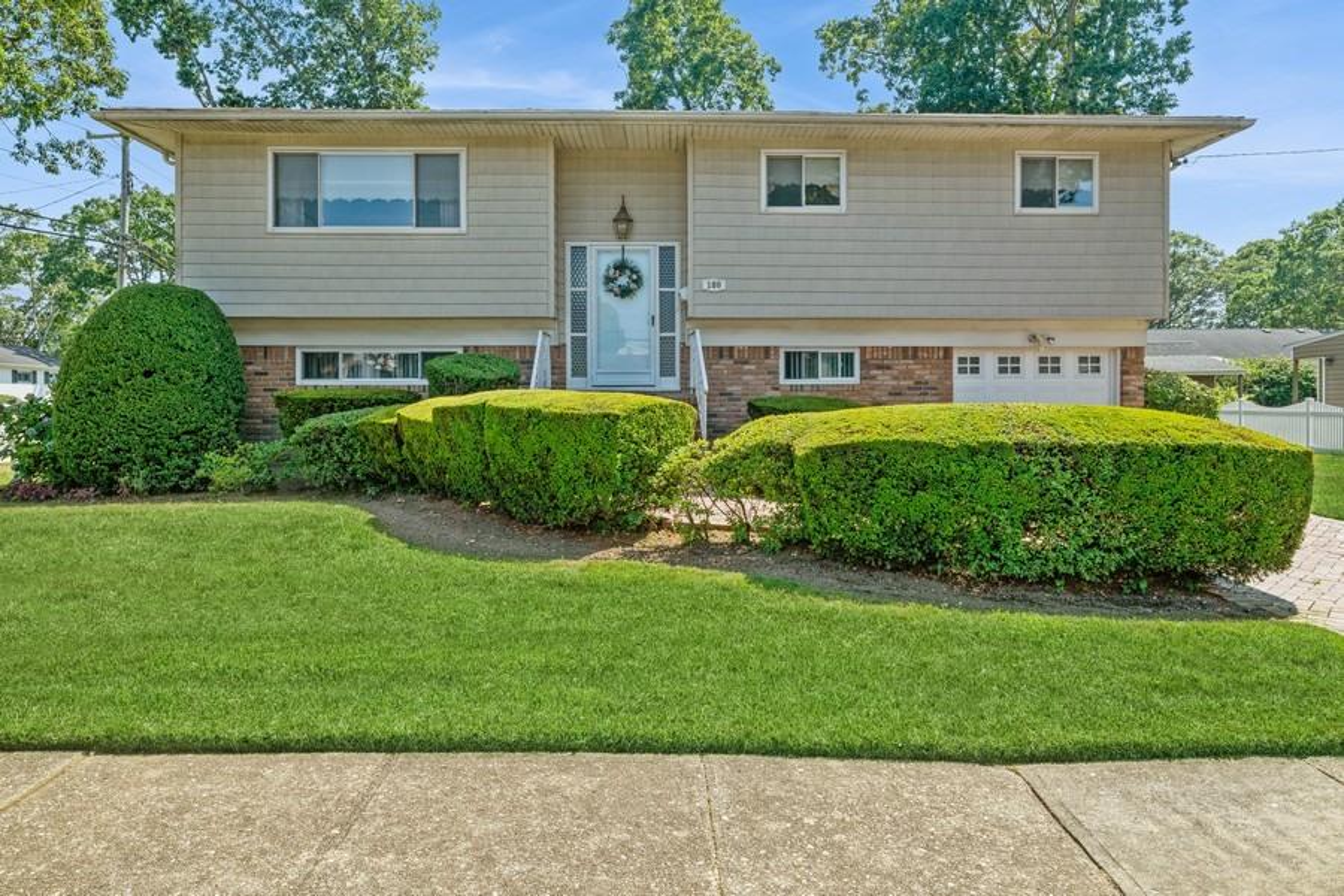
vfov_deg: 56.1
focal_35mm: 22
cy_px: 448
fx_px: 840
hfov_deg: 77.3
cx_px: 672
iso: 400
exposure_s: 1/250
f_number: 11
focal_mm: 22.5
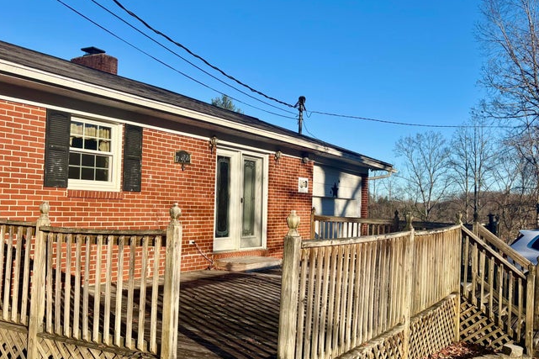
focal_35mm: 36
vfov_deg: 36.8
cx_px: 280
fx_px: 539
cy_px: 190
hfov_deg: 53.1
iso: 50
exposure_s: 1/2571
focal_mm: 5.96
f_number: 1.6
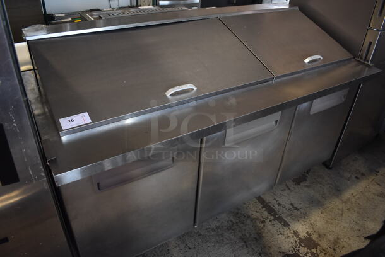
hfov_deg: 67.3
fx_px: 289
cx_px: 192
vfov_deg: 48.0
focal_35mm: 27
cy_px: 128
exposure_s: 1/125
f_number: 3.5
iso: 1100
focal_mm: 18
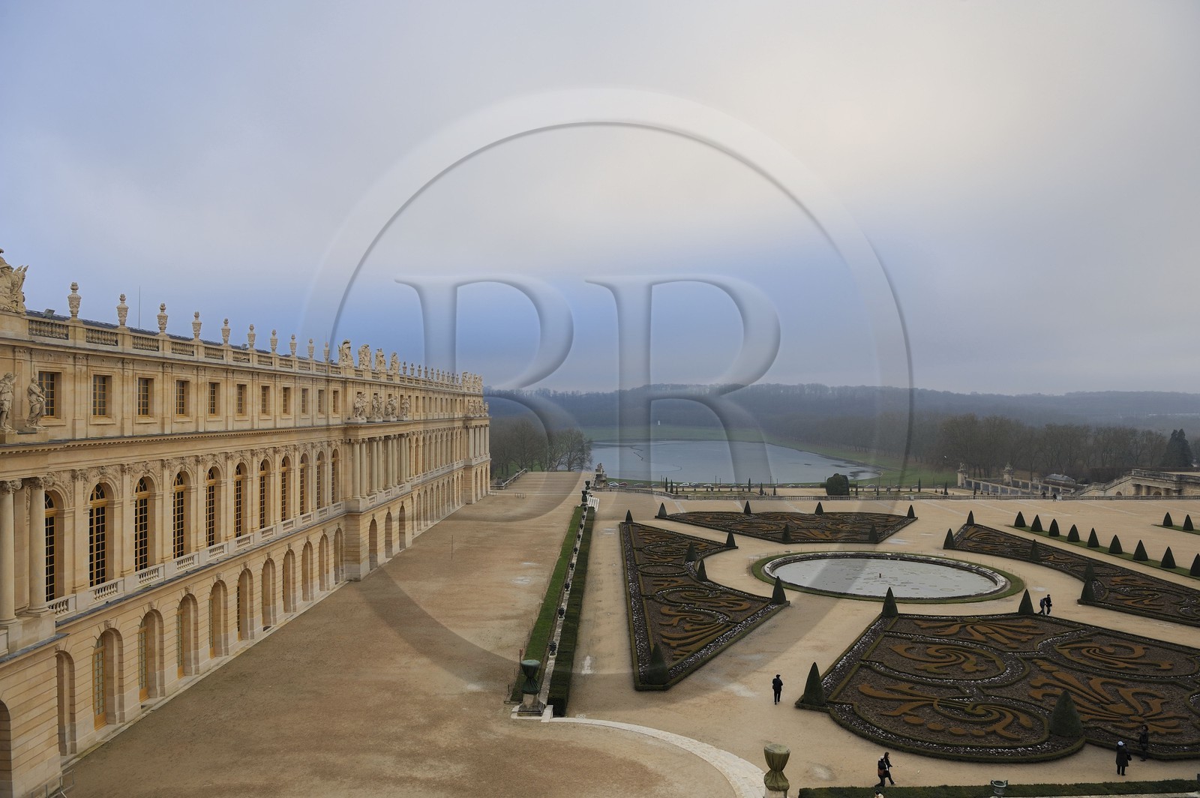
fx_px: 799
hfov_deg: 73.8
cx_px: 600
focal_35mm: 24
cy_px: 399
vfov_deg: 53.1
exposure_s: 1/100
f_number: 6.3
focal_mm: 24
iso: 200
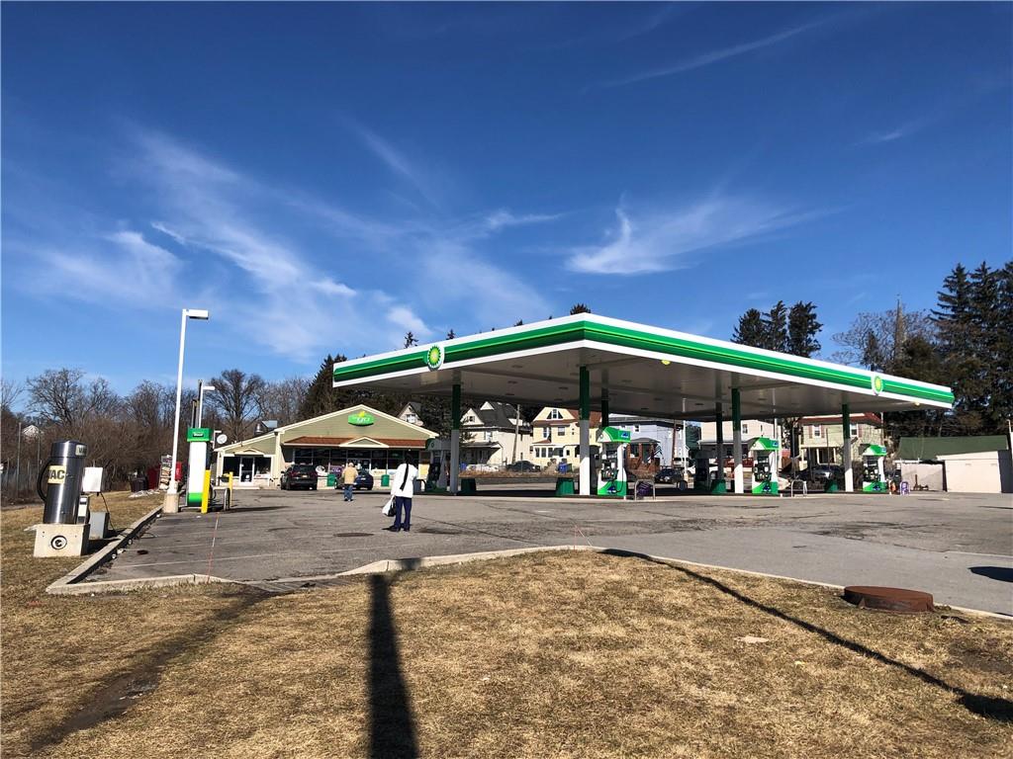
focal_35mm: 28
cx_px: 506
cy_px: 380
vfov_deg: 49.7
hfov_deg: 63.4
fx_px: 819
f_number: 1.8
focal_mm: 3.99
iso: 25
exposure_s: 1/2857
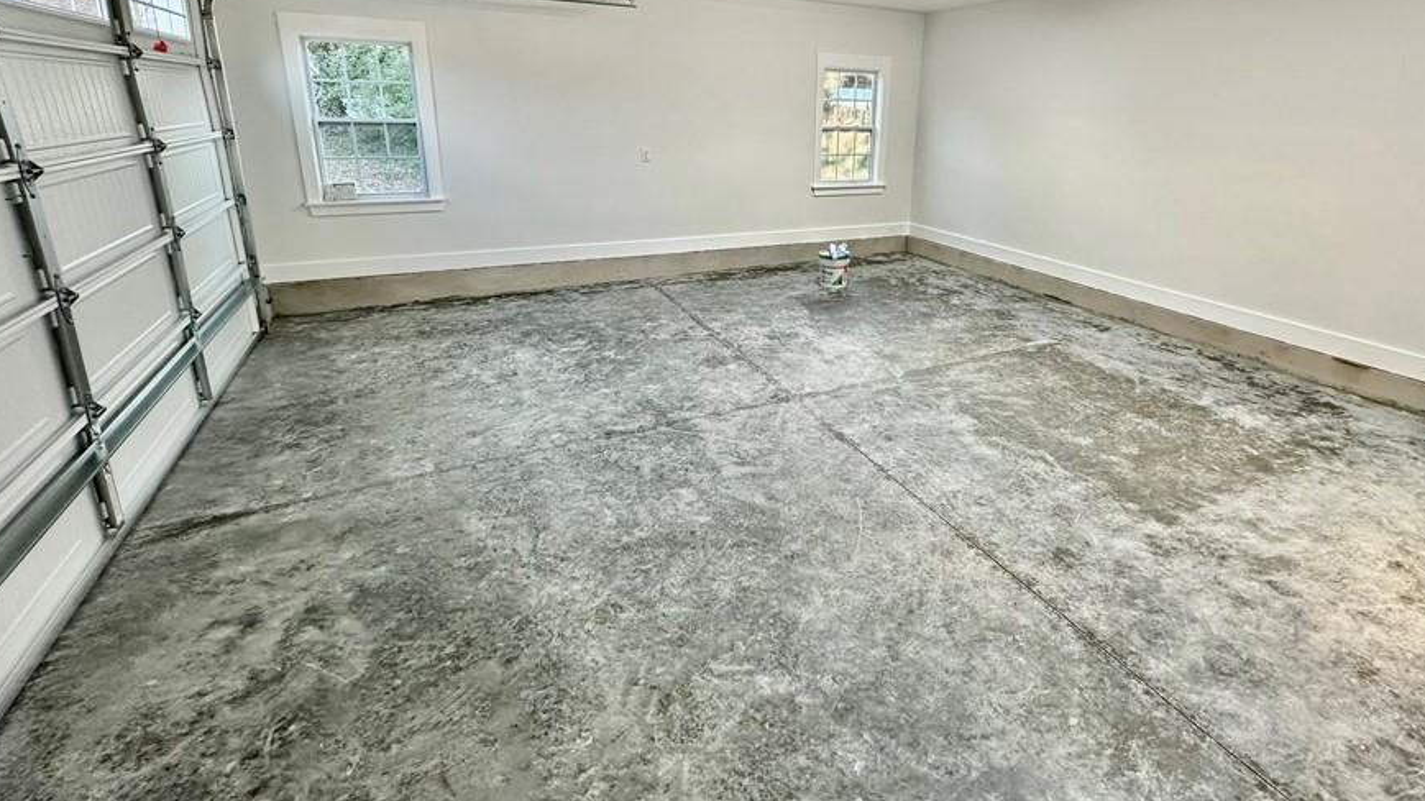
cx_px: 793
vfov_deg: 60.0
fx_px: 680
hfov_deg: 92.3
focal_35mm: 18
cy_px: 291
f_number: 2.2
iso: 200
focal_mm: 2.22
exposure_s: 1/120
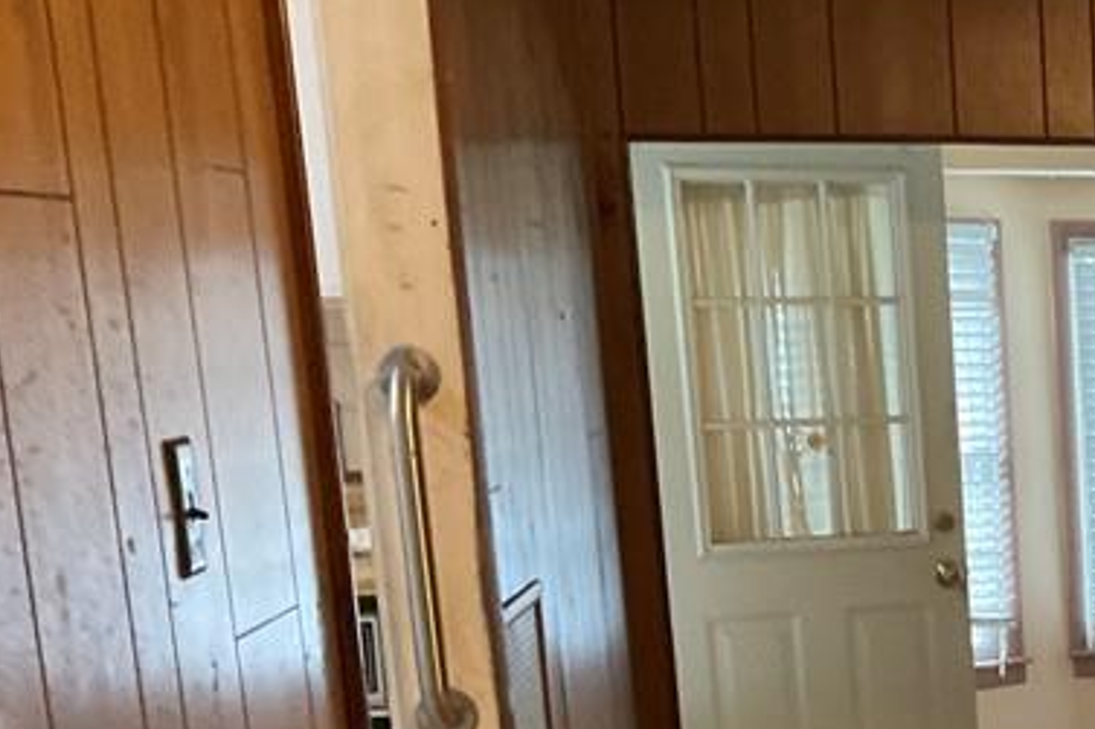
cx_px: 1464
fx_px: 2493
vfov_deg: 16.0
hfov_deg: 22.0
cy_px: 854
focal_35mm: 82
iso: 200
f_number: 1.8
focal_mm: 3
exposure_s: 1/60
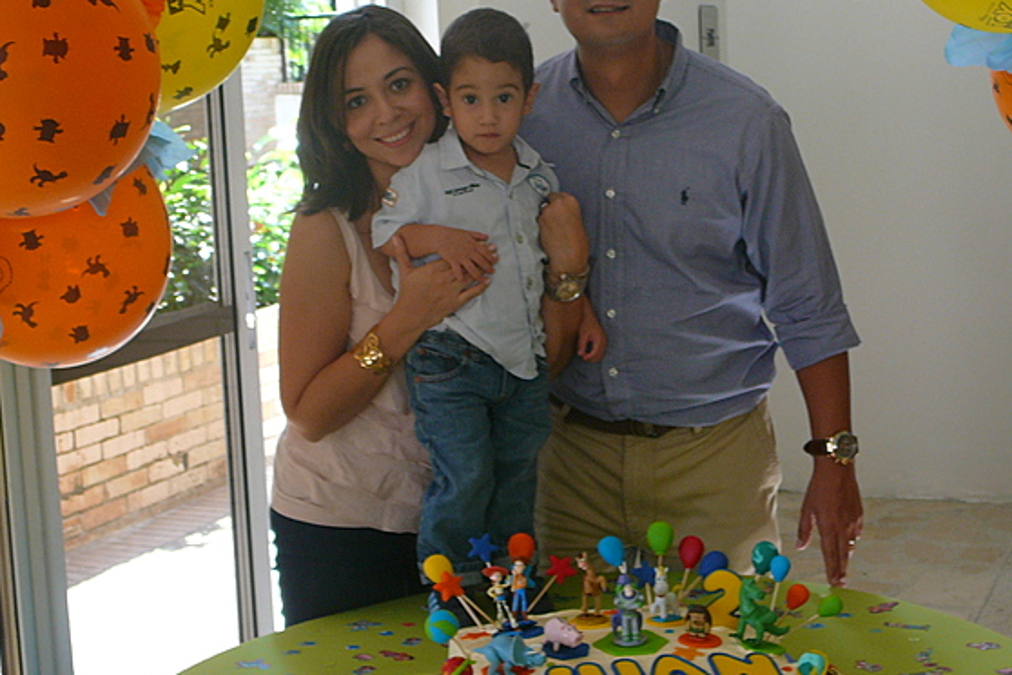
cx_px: 481
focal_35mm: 62
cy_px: 281
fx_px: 1743
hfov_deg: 32.4
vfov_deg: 21.9
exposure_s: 1/50
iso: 100
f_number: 3.4
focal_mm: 7.8
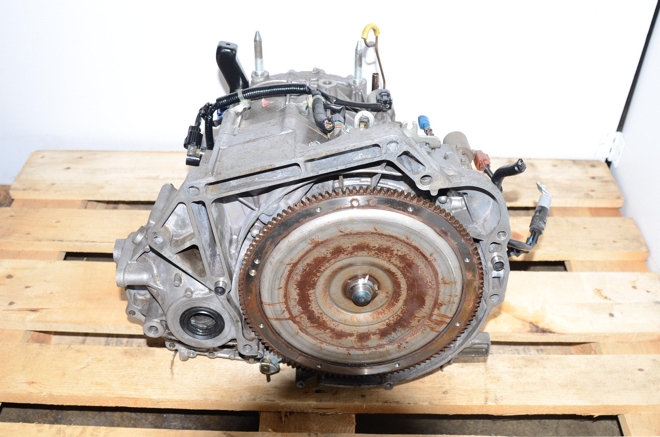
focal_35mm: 36
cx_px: 330
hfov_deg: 53.2
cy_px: 218
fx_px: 659
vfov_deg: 36.7
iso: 100
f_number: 5
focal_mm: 24
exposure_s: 1/100
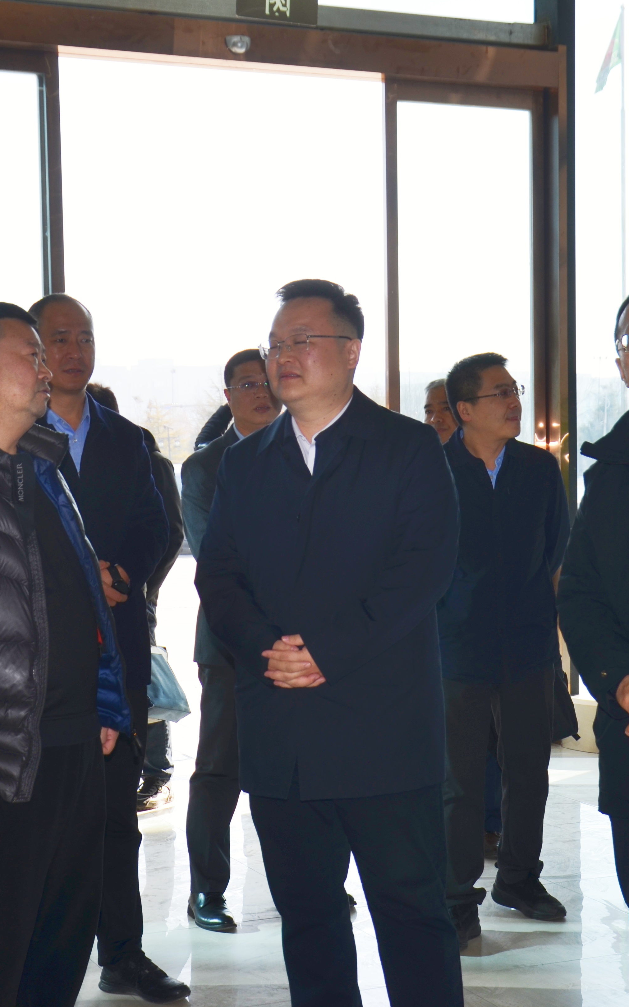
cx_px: 326
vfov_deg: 31.5
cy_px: 501
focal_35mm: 65
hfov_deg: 20.0
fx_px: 1783
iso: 100
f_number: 5
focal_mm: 28
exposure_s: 1/250
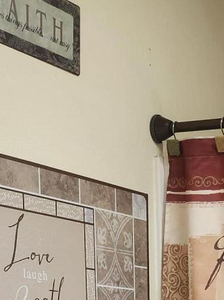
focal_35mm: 96
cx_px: 275
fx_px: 829
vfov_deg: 16.4
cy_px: 574
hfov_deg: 14.8
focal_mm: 5.54
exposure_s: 1/180
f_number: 1.8
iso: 125
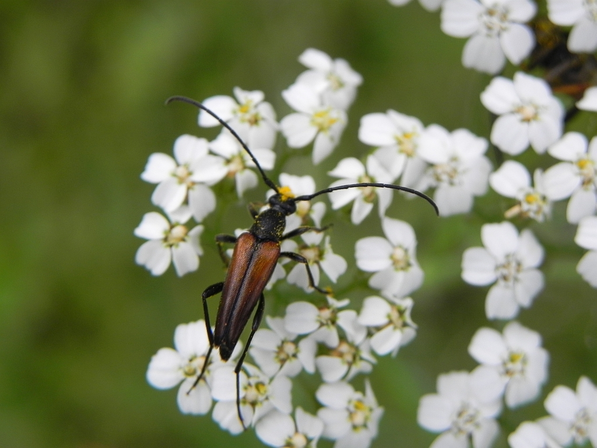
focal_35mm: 85
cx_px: 298
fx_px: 1466
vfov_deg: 17.4
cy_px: 224
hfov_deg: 23.0
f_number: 4
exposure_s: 1/132
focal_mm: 15.1
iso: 160
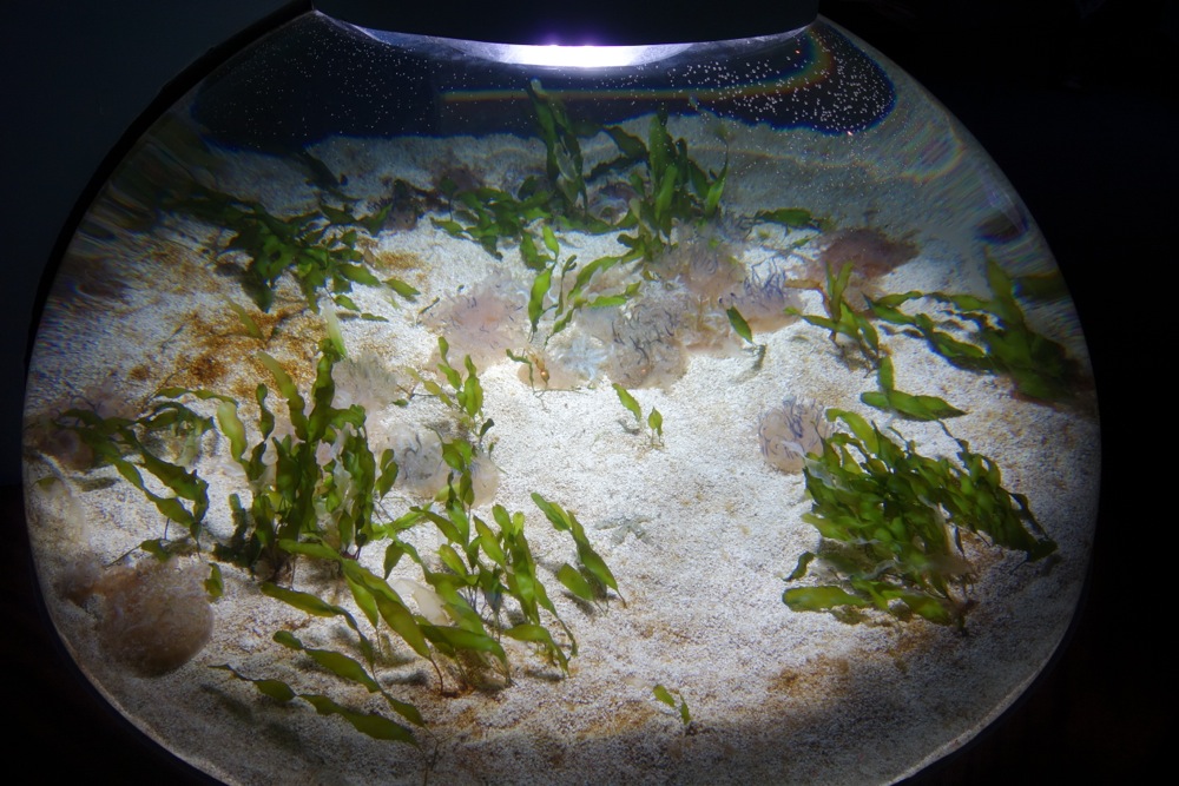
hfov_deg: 65.5
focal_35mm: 28
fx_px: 917
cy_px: 393
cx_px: 590
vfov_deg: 46.4
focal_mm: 10.4
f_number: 3.2
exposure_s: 1/100
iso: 125
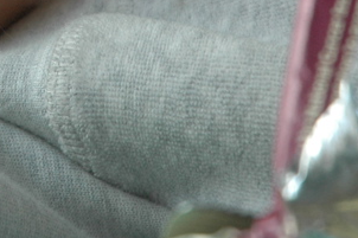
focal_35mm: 417
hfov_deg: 4.9
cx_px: -156
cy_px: -189
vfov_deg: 3.3
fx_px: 4144
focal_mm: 70
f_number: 4.5
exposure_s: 1/160
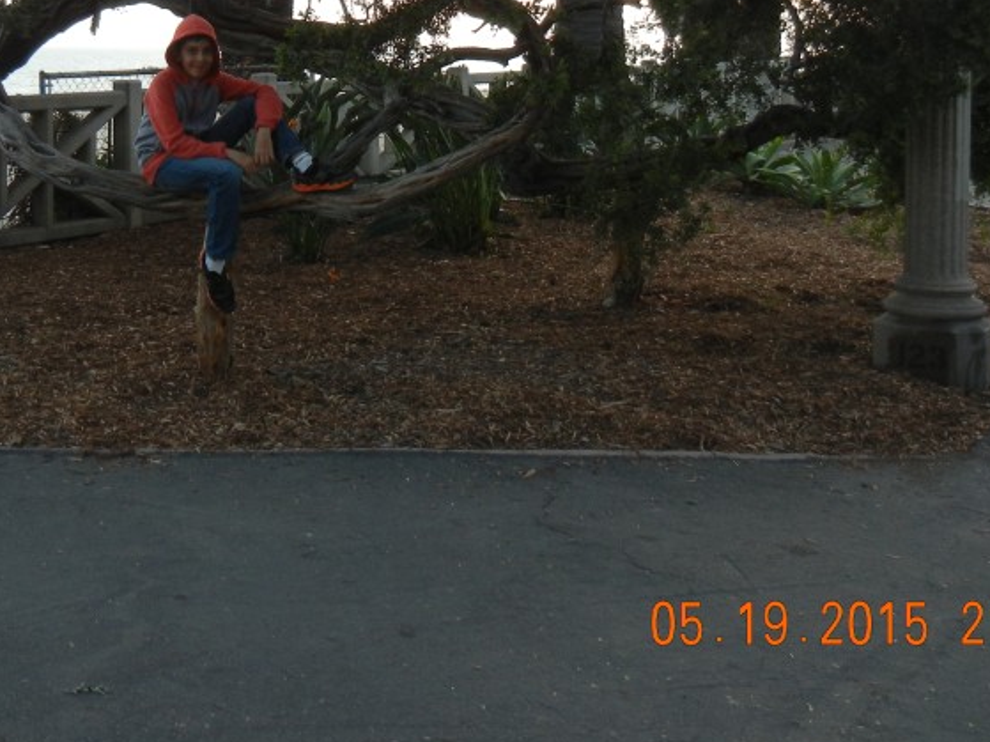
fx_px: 1573
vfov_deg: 25.8
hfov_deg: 34.5
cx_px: 301
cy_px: 85
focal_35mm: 55
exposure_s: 1/120
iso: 160
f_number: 3.5
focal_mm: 5.4
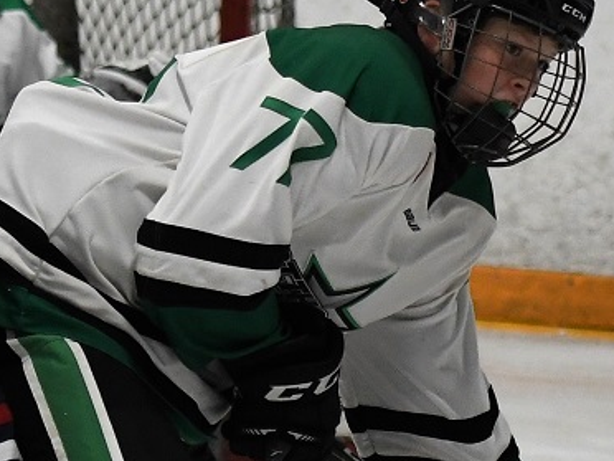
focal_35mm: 322
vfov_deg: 4.6
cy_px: 493
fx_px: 5719
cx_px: 431
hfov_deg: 6.1
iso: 1600
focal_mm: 75
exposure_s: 1/1000
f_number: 2.8
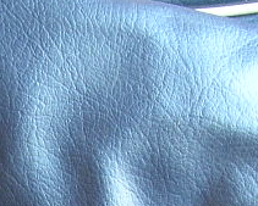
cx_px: -15
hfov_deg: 11.5
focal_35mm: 166
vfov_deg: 8.9
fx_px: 1268
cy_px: 388
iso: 52
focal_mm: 5.8
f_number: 2.8
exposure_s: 1/5.5
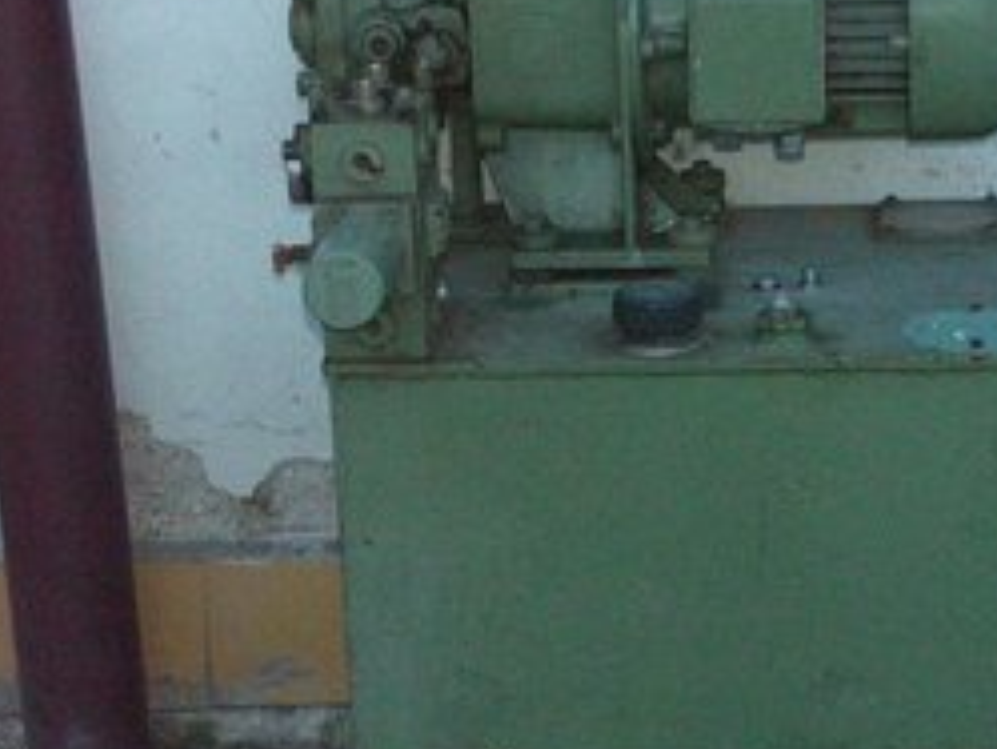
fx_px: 3516
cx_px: 773
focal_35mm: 122
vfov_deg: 12.2
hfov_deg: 16.0
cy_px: 344
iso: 800
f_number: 3.2
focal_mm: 19.41
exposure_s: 1/640
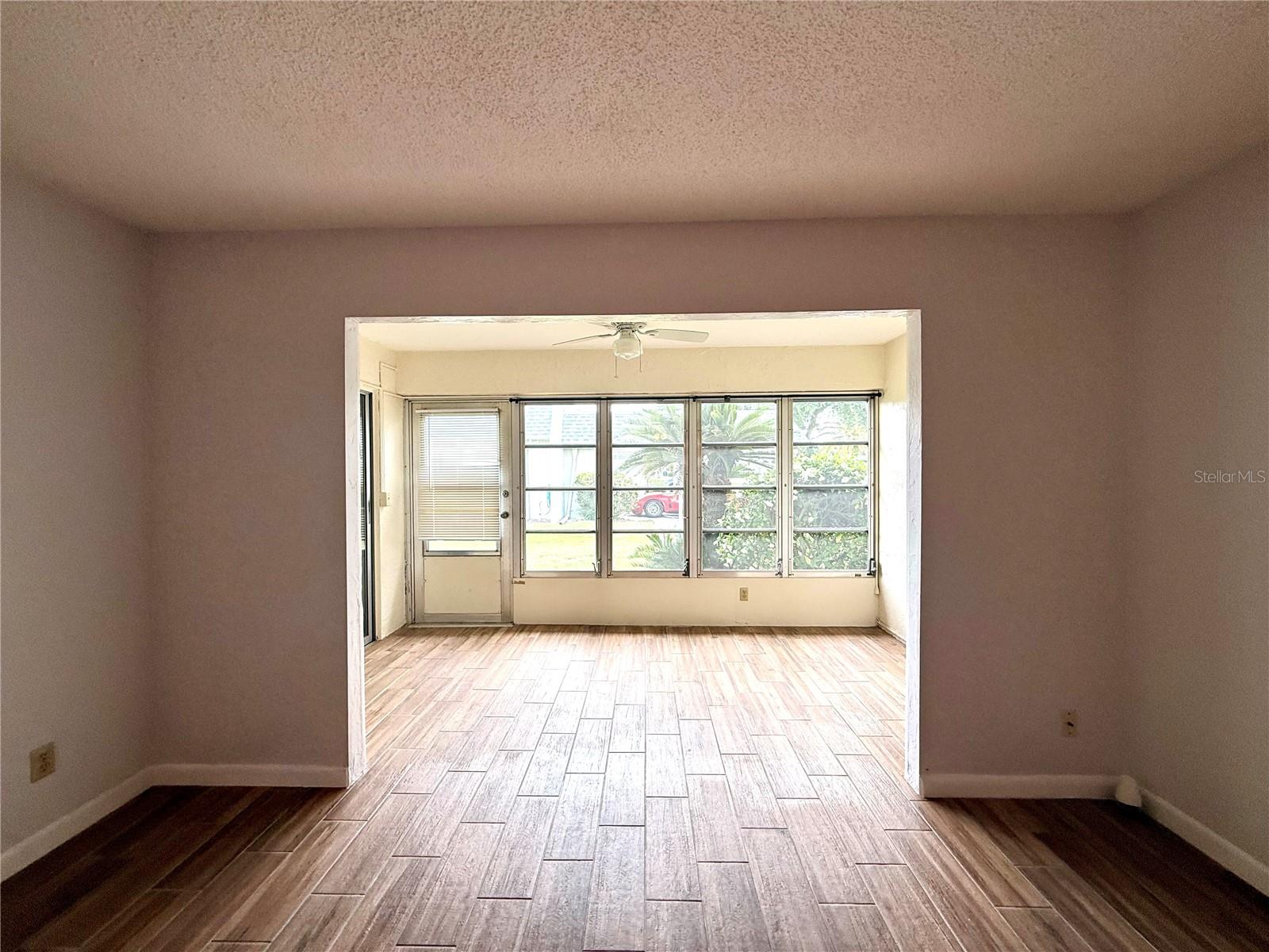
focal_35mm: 14
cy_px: 476
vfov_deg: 85.7
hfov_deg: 102.1
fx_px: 513
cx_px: 634
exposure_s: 1/100
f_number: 2.2
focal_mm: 2.22
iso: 64
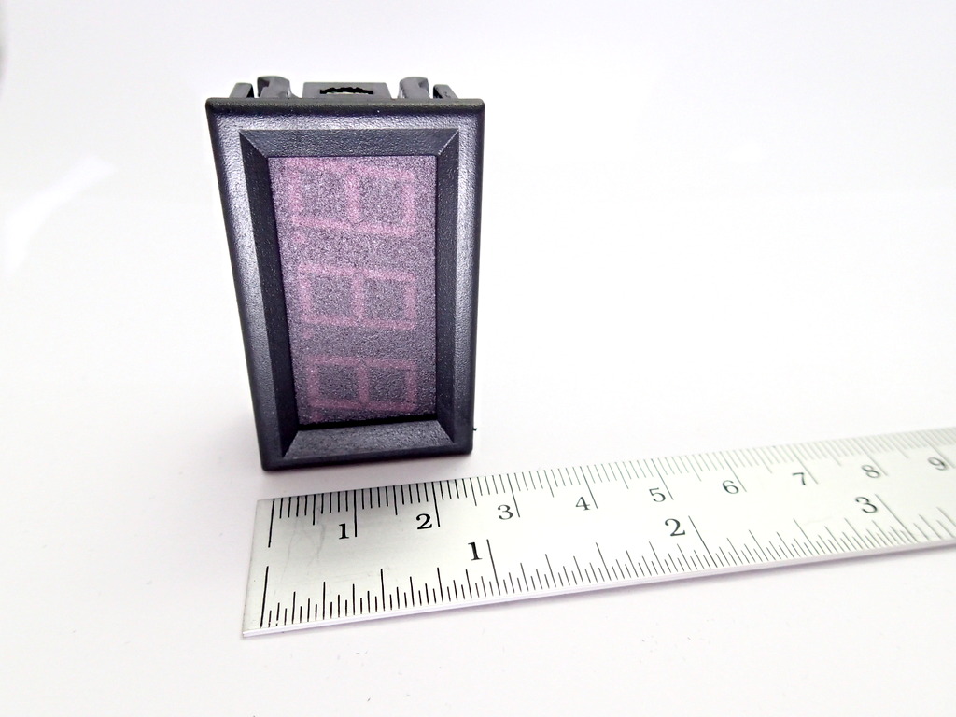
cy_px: 358
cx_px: 478
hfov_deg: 69.4
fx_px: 690
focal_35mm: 25
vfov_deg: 54.9
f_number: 2.8
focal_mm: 4.5
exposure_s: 1/30
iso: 500
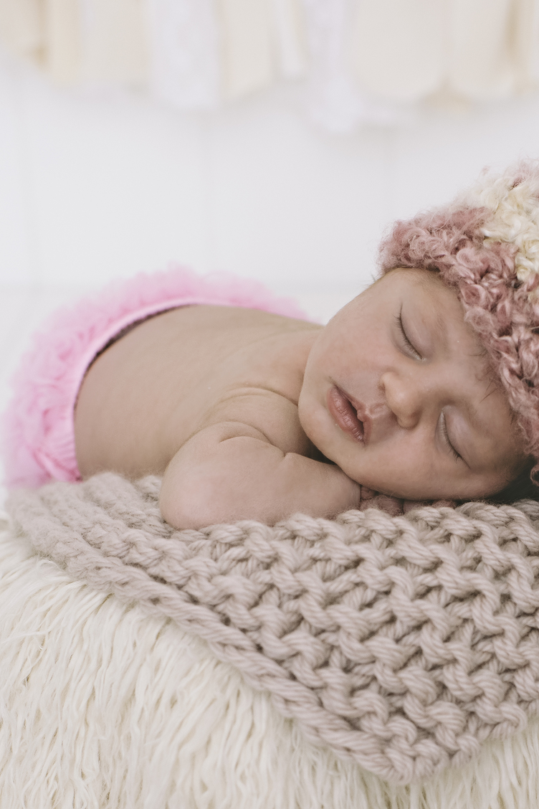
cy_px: 625
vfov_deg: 23.9
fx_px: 1882
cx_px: 406
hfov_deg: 16.2
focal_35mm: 84
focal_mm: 35
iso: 500
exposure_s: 1/200
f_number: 3.2
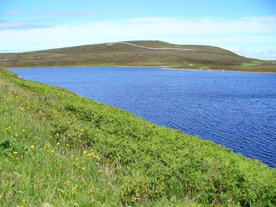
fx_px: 295
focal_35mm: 37
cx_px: 138
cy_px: 104
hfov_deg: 50.1
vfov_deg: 38.7
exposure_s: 1/250
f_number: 5.6
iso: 80
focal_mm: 6.1
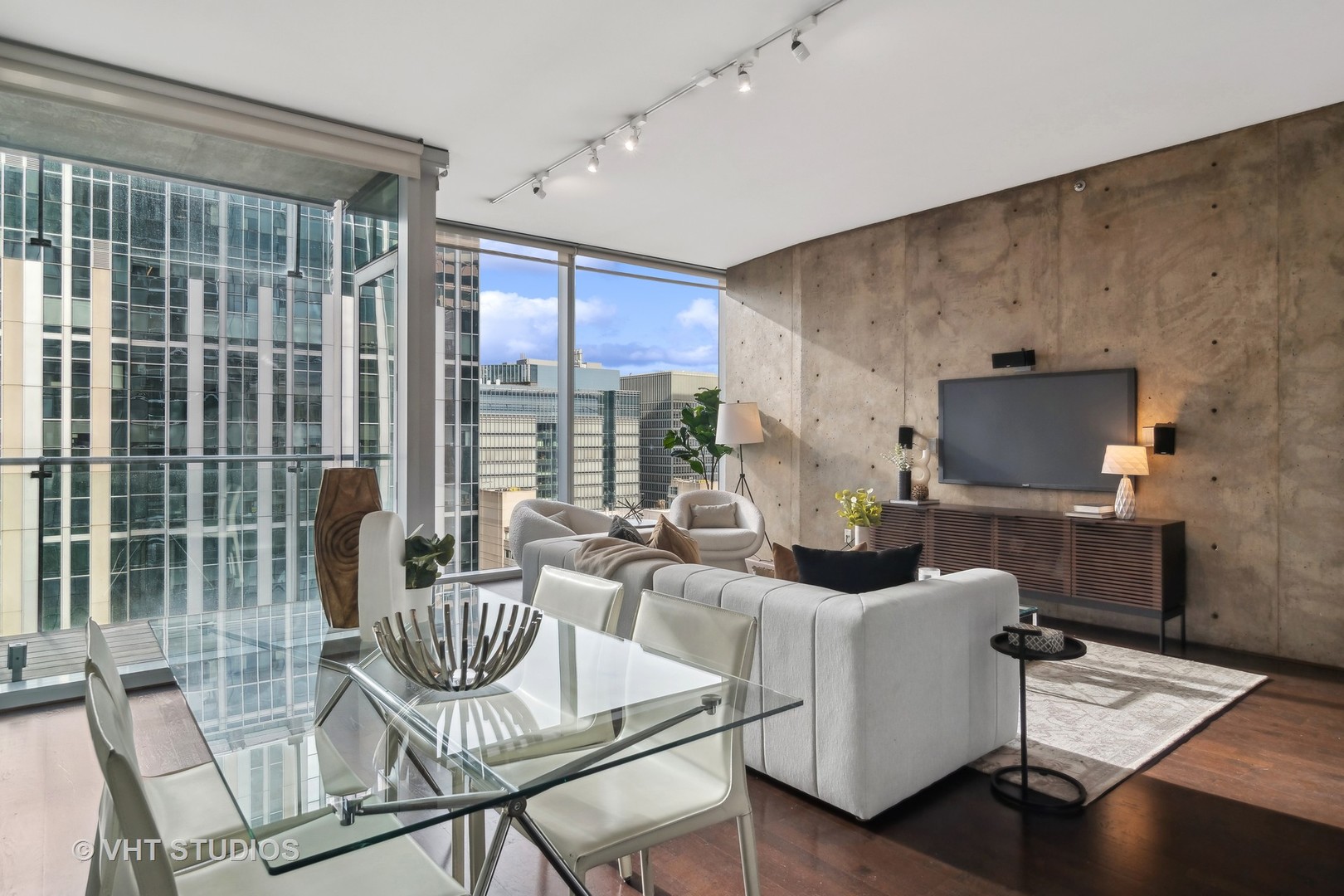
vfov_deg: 63.2
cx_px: 672
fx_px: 728
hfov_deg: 85.4
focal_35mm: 20
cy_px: 448
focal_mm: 13
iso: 200
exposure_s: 1/100
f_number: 8
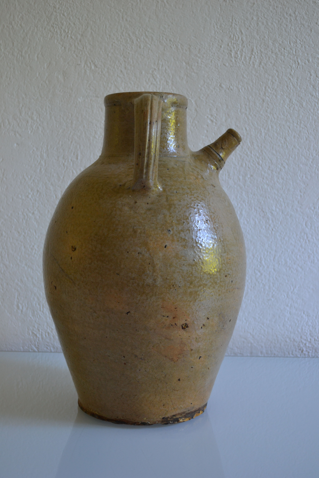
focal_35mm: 48
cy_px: 239
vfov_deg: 41.1
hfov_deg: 28.1
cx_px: 160
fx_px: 638
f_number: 4.8
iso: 400
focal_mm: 32
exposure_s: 1/25
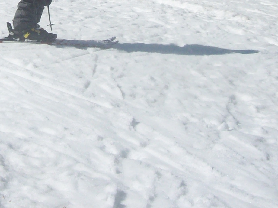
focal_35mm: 100
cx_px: 56
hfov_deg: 19.4
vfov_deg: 14.2
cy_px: -55
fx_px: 803
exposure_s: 1/1401
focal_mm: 6
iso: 80
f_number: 4.8
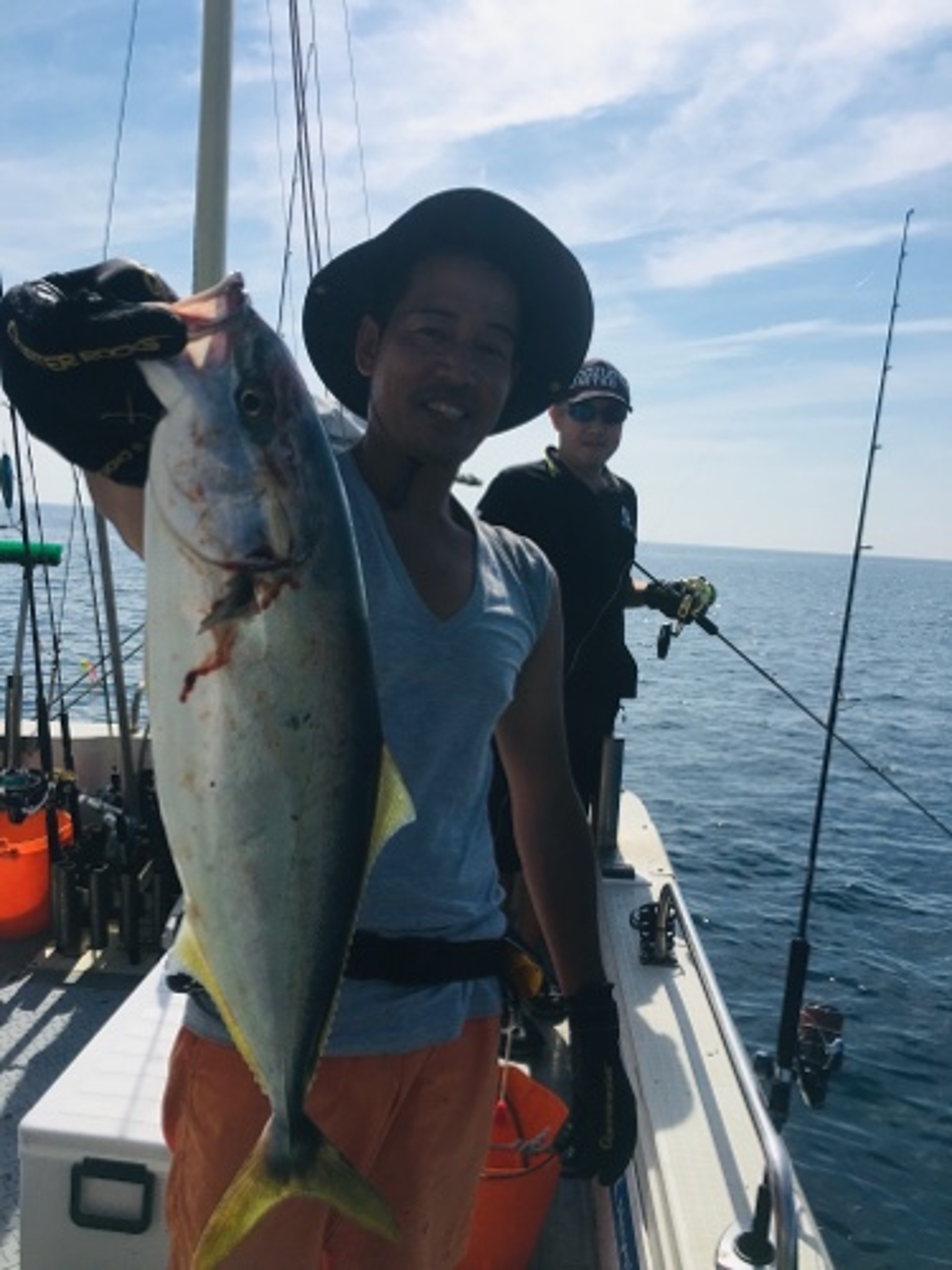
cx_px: 476
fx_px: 1063
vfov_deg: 61.7
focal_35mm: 29
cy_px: 635
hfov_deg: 48.2
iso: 25
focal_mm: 4.15
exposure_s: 1/3846
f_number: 2.2
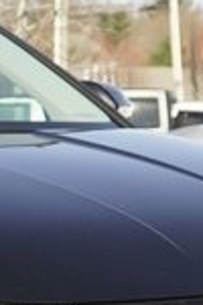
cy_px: 296
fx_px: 1793
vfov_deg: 9.6
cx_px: -148
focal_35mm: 212
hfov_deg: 6.4
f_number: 4
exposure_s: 1/2500
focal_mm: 31
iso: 500
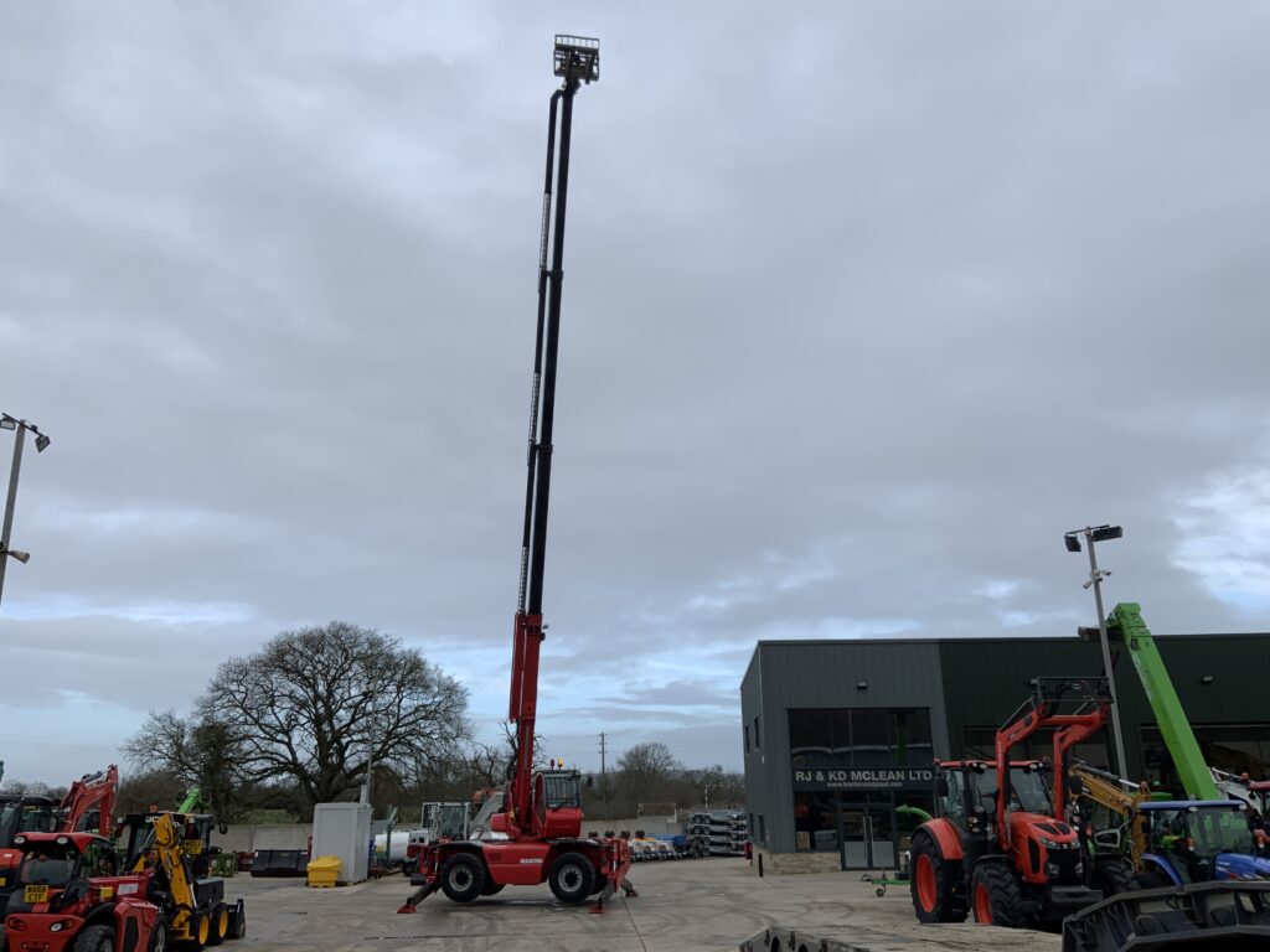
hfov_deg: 61.7
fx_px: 1064
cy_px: 476
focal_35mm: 29
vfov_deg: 48.2
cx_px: 635
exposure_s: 1/728
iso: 16
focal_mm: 3
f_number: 1.8
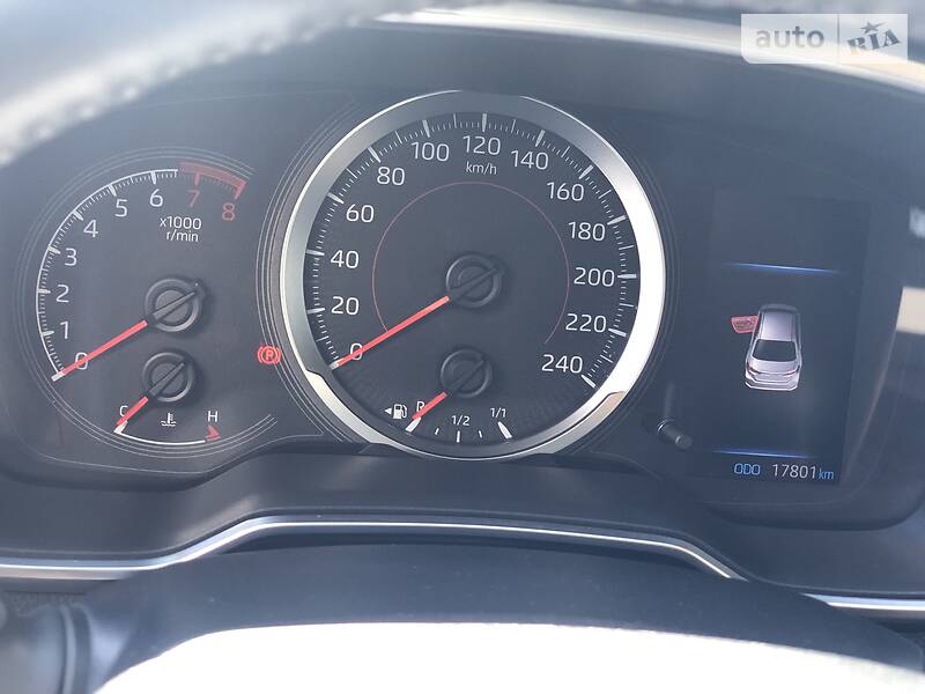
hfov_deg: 36.8
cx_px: 462
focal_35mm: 52
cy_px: 347
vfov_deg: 28.0
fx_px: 1390
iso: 80
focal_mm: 6
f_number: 2.4
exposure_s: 1/60
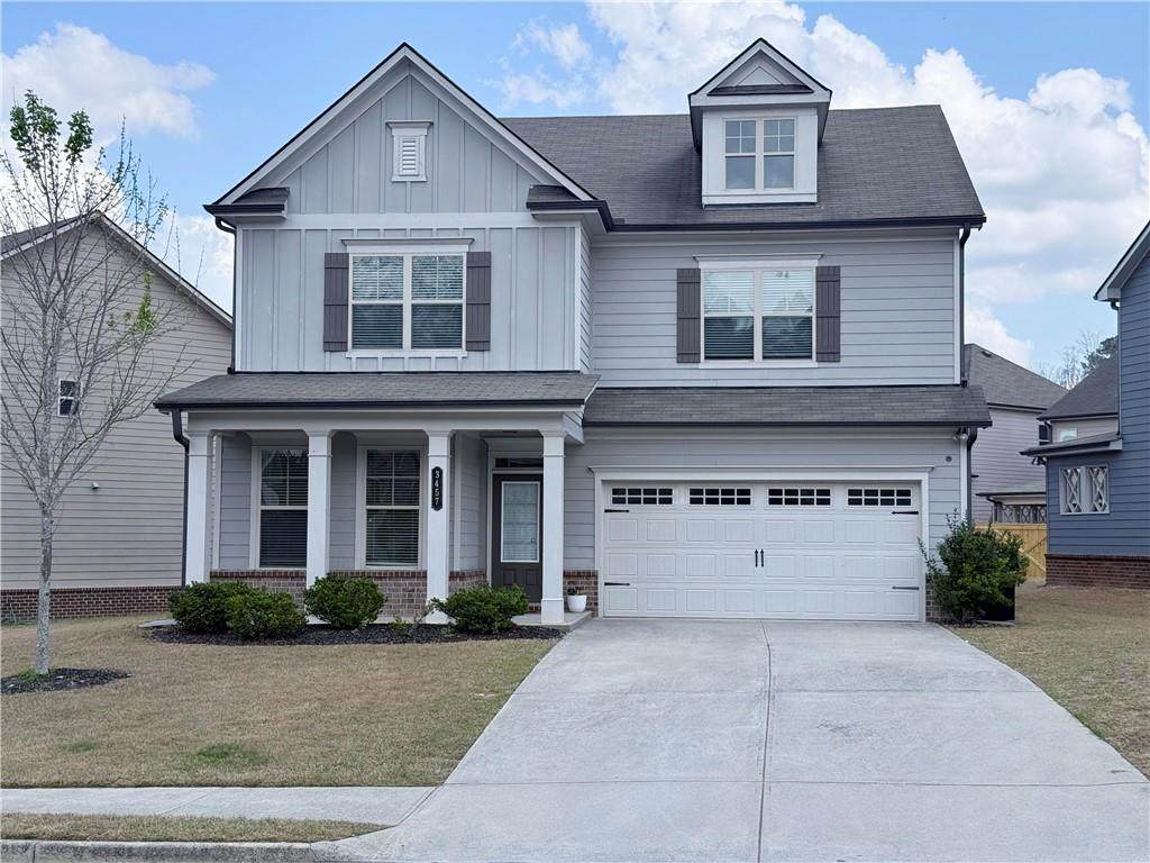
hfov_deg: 39.7
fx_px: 1595
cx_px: 575
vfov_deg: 30.3
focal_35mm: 48
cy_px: 432
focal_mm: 6.76
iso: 80
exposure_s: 1/2415
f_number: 1.78
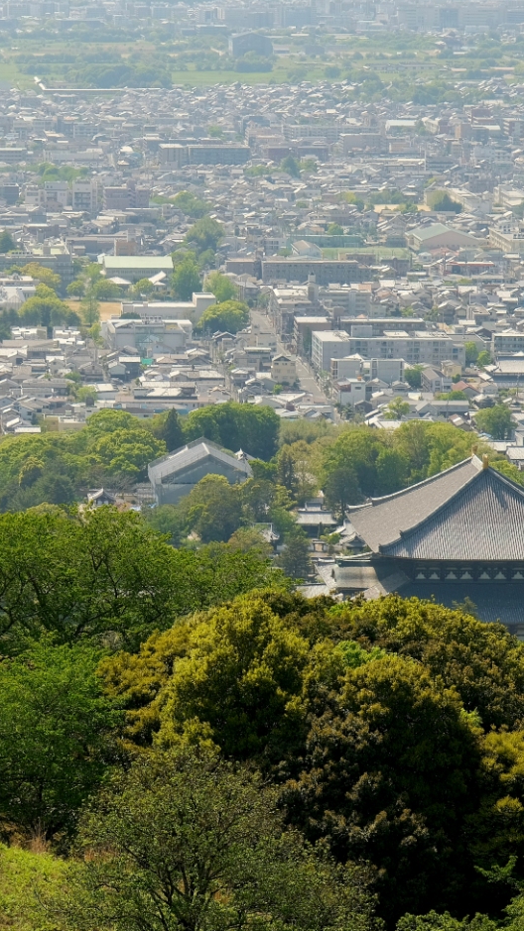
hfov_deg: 7.4
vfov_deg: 13.1
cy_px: 436
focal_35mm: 164
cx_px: -4
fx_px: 4052
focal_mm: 65.2
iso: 400
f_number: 6.4
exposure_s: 1/750
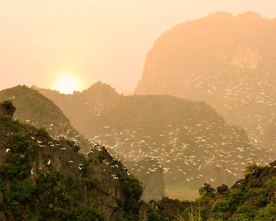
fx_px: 972
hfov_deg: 16.2
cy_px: 110
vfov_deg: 13.0
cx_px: 165
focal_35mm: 119
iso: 400
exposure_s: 1/100
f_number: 10
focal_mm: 70
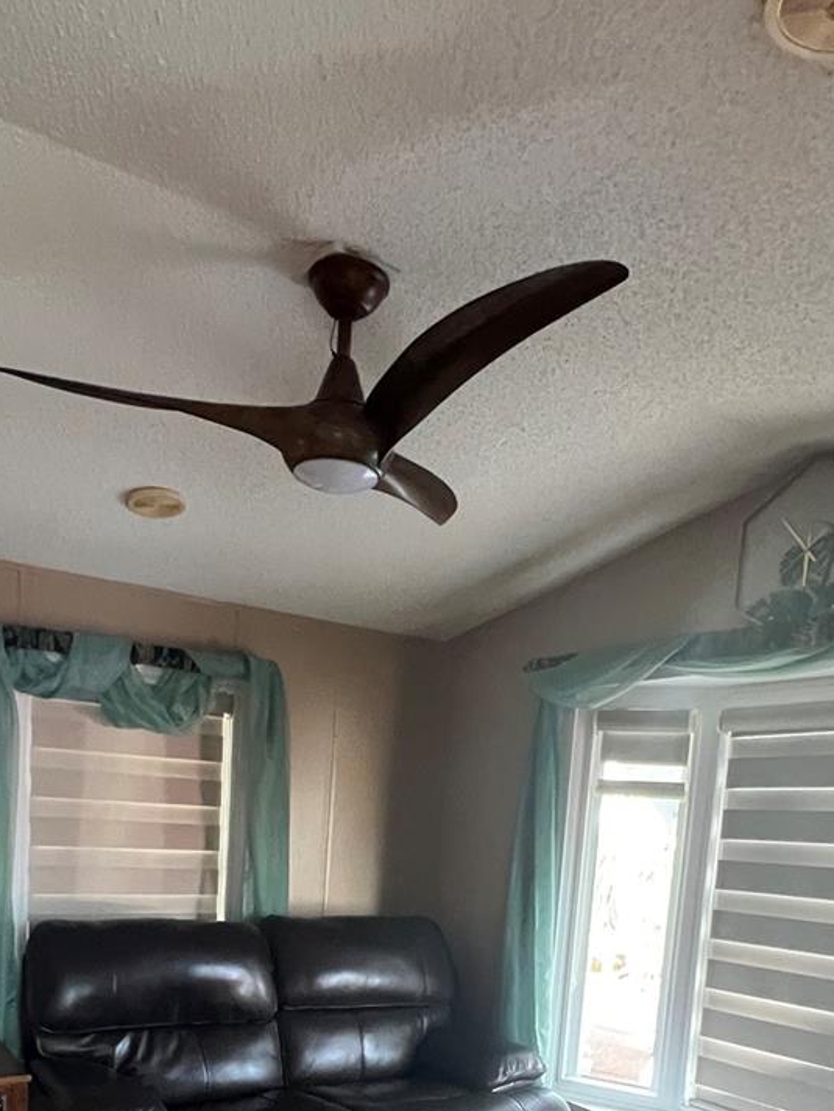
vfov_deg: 57.2
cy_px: 935
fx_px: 899
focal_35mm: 28
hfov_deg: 49.6
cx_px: 366
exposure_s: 1/60
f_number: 1.8
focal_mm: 1.57
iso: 640
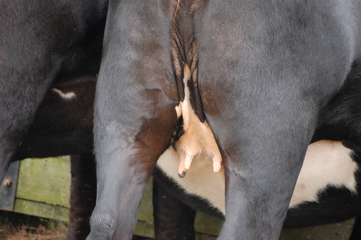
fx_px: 2480
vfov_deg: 5.5
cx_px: 180
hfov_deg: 8.3
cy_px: 120
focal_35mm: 248
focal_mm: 165
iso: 1250
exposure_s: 1/125
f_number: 5.3
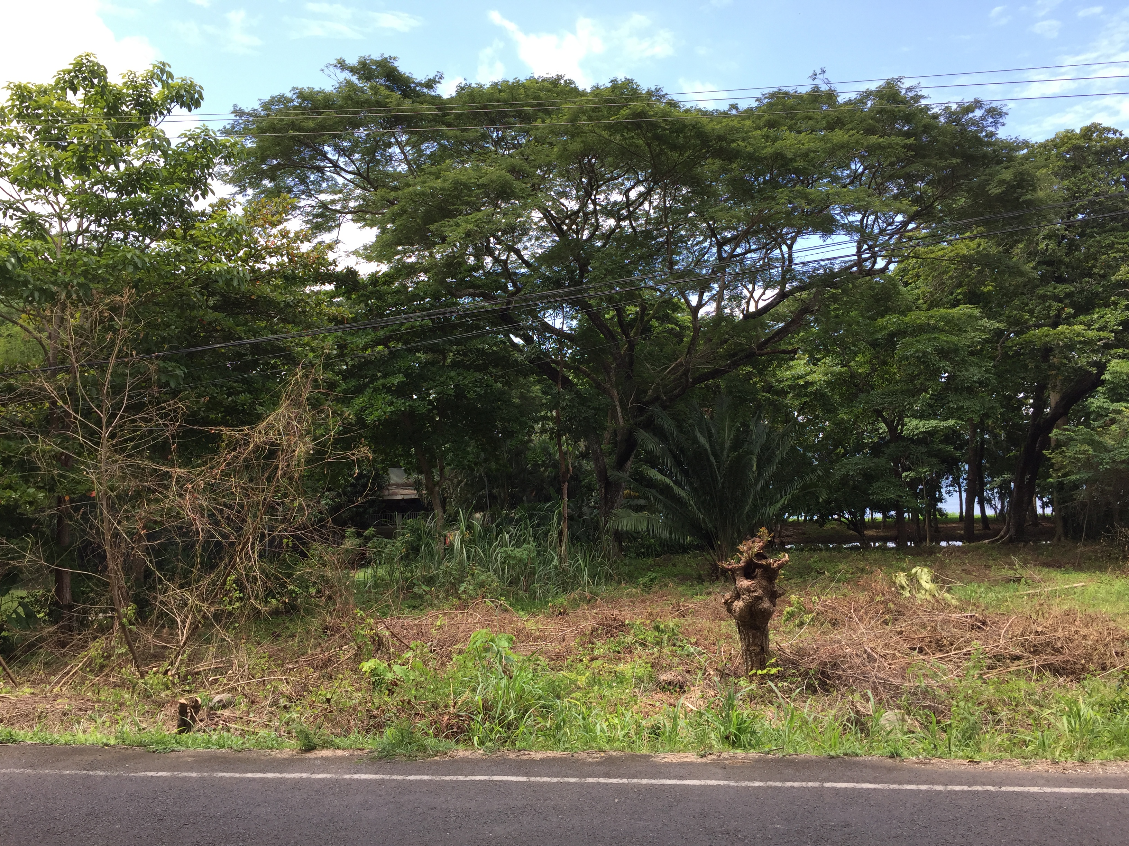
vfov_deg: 48.2
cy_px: 423
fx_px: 946
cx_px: 564
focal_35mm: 29
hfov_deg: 61.7
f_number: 2.2
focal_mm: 4.15
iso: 32
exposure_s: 1/648
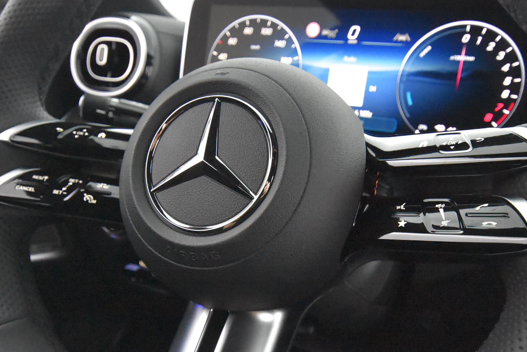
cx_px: 292
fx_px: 469
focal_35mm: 32
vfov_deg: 40.5
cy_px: 244
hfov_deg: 58.5
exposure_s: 1/60
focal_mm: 14
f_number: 4.8
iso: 12800
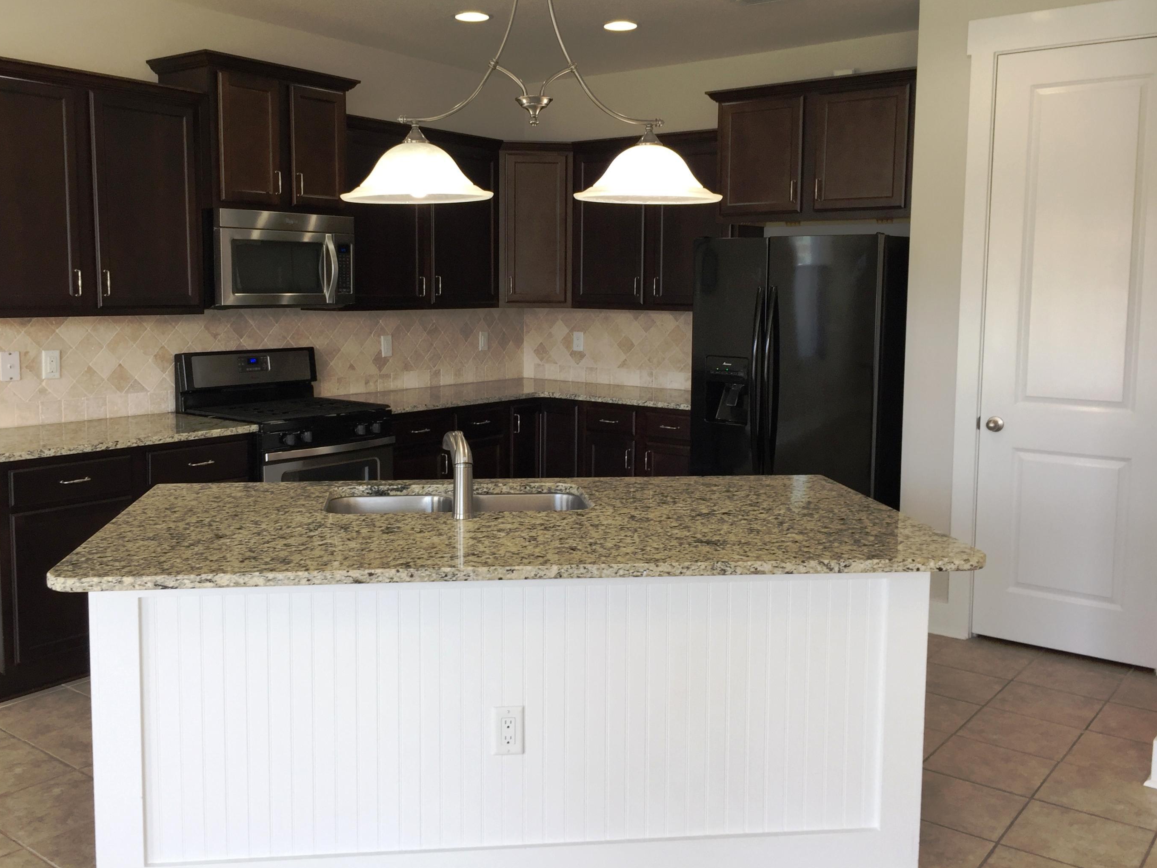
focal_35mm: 32
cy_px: 396
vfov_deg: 44.1
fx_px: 1070
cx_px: 537
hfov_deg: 56.8
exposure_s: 1/60
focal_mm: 4.15
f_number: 2.2
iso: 40
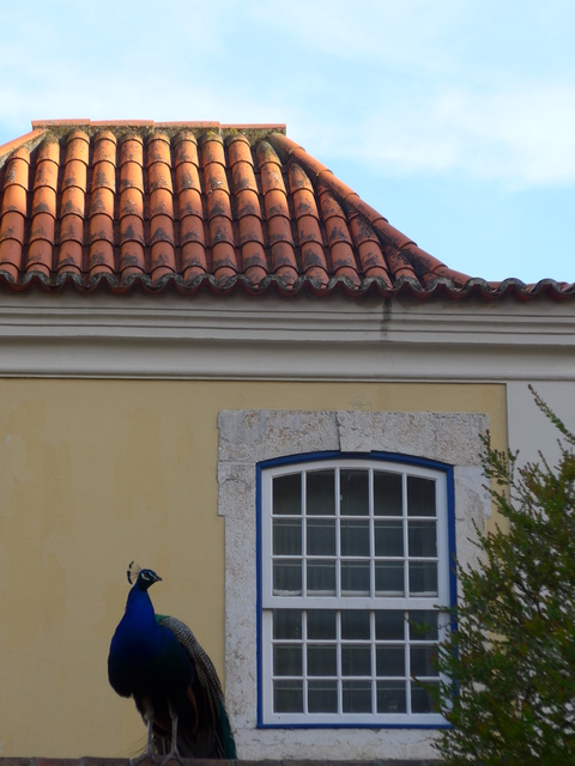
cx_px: 288
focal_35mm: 110
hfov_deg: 13.5
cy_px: 383
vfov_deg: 17.9
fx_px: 2436
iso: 80
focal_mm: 21.6
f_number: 4.9
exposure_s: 1/160
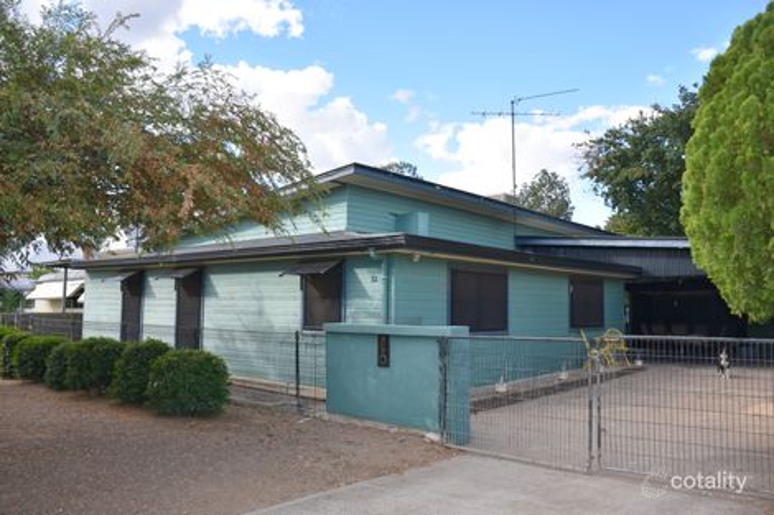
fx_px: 645
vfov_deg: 43.6
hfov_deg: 61.9
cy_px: 258
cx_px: 387
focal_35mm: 30
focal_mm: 20
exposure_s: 1/250
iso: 100
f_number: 5
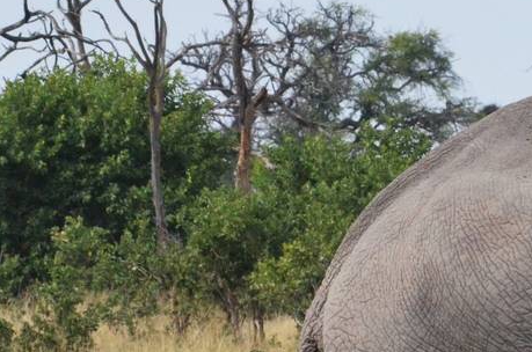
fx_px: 13110
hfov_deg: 2.3
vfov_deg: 1.5
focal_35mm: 889
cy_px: 449
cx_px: 832
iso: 2500
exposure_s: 1/2500
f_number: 13
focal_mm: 170
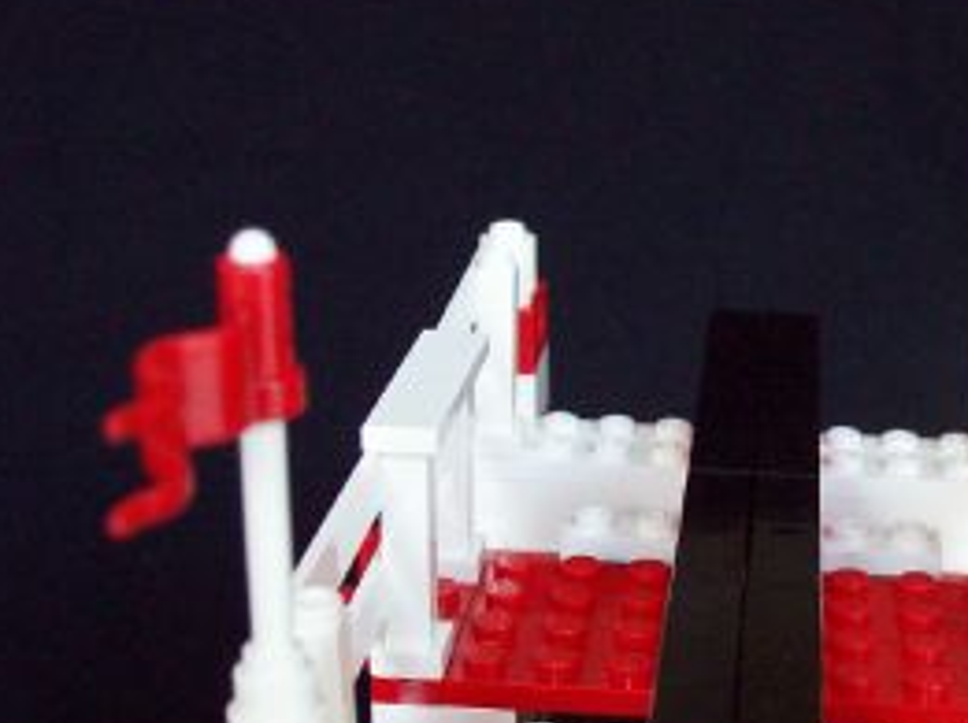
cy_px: 502
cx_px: 660
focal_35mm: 69
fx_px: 1927
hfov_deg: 28.0
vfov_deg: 21.2
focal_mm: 7.6
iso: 160
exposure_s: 1/27.1
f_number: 3
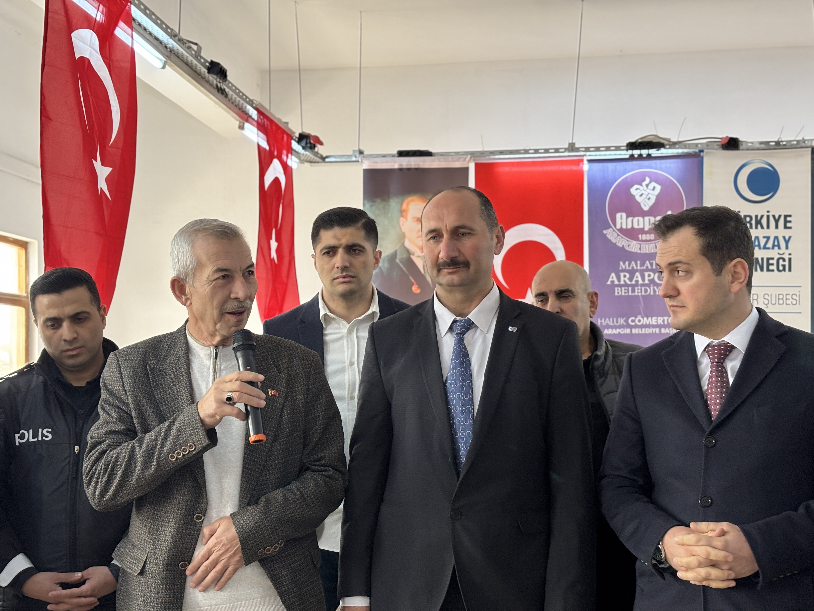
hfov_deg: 36.8
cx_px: 407
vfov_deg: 28.0
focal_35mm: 52
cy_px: 306
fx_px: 1223
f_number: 1.6
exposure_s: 1/50
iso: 125
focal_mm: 5.96
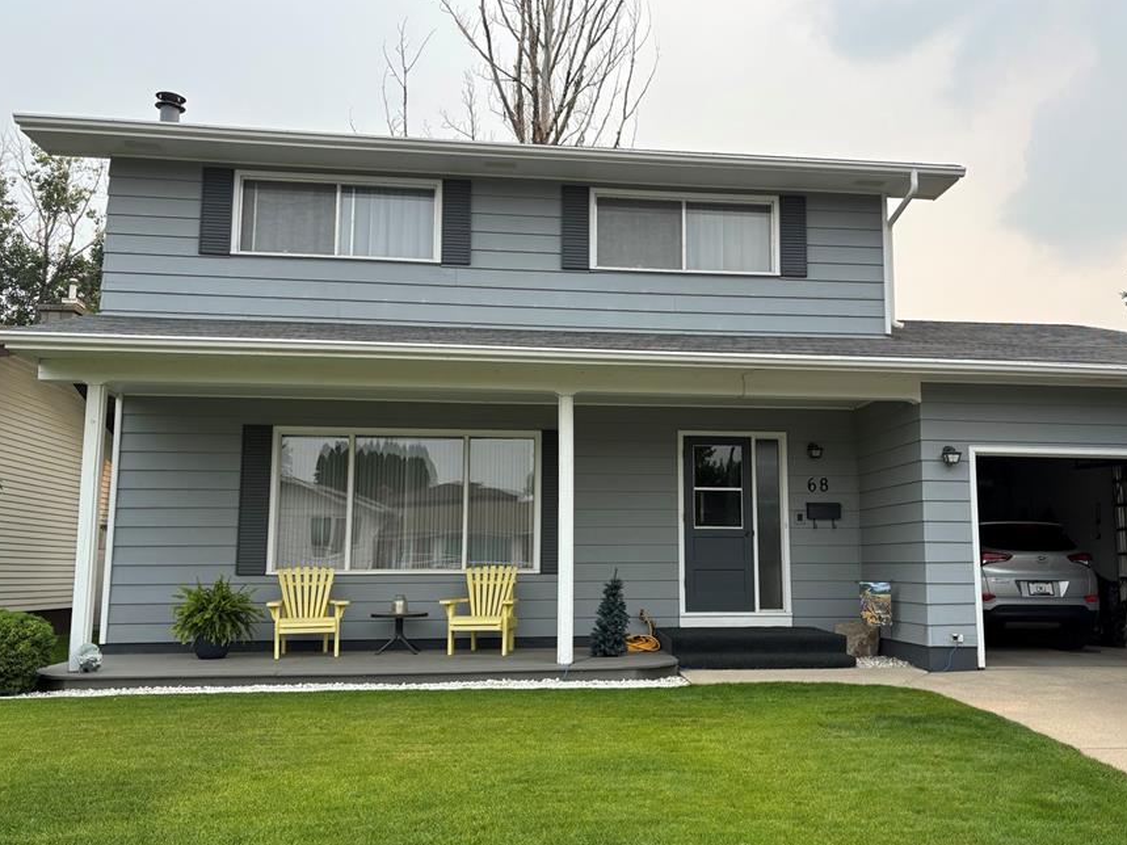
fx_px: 1009
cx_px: 639
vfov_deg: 45.4
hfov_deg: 58.2
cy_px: 434
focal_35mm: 31
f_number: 1.6
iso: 50
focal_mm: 5.96
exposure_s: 1/1220
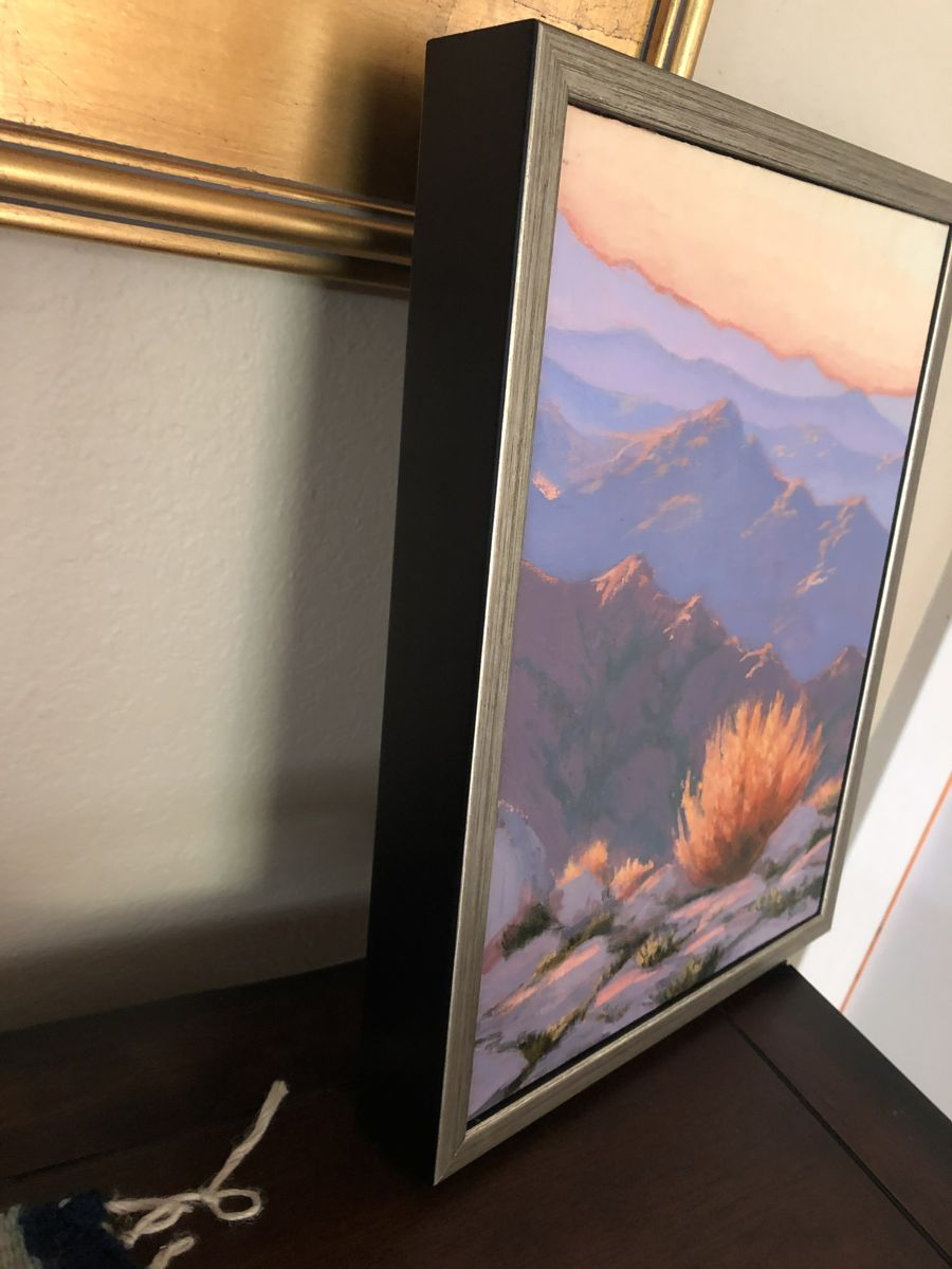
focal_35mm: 28
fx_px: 1027
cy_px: 634
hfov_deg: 49.7
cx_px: 476
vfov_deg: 63.4
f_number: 1.8
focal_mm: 3.99
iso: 100
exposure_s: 1/9
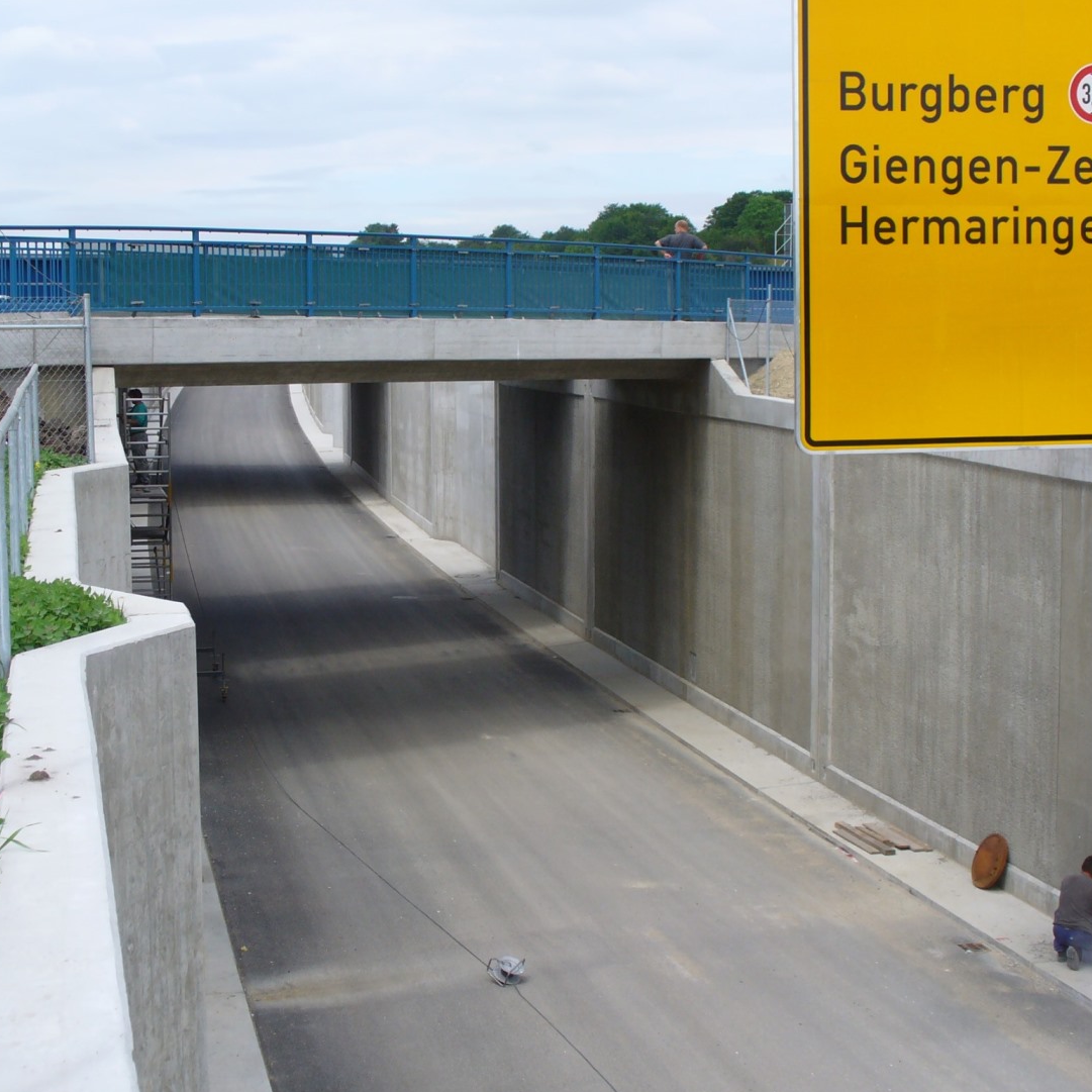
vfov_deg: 30.0
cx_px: 461
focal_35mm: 57
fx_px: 2034
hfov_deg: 30.0
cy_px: 548
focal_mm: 7.9
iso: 64
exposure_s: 1/250
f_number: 6
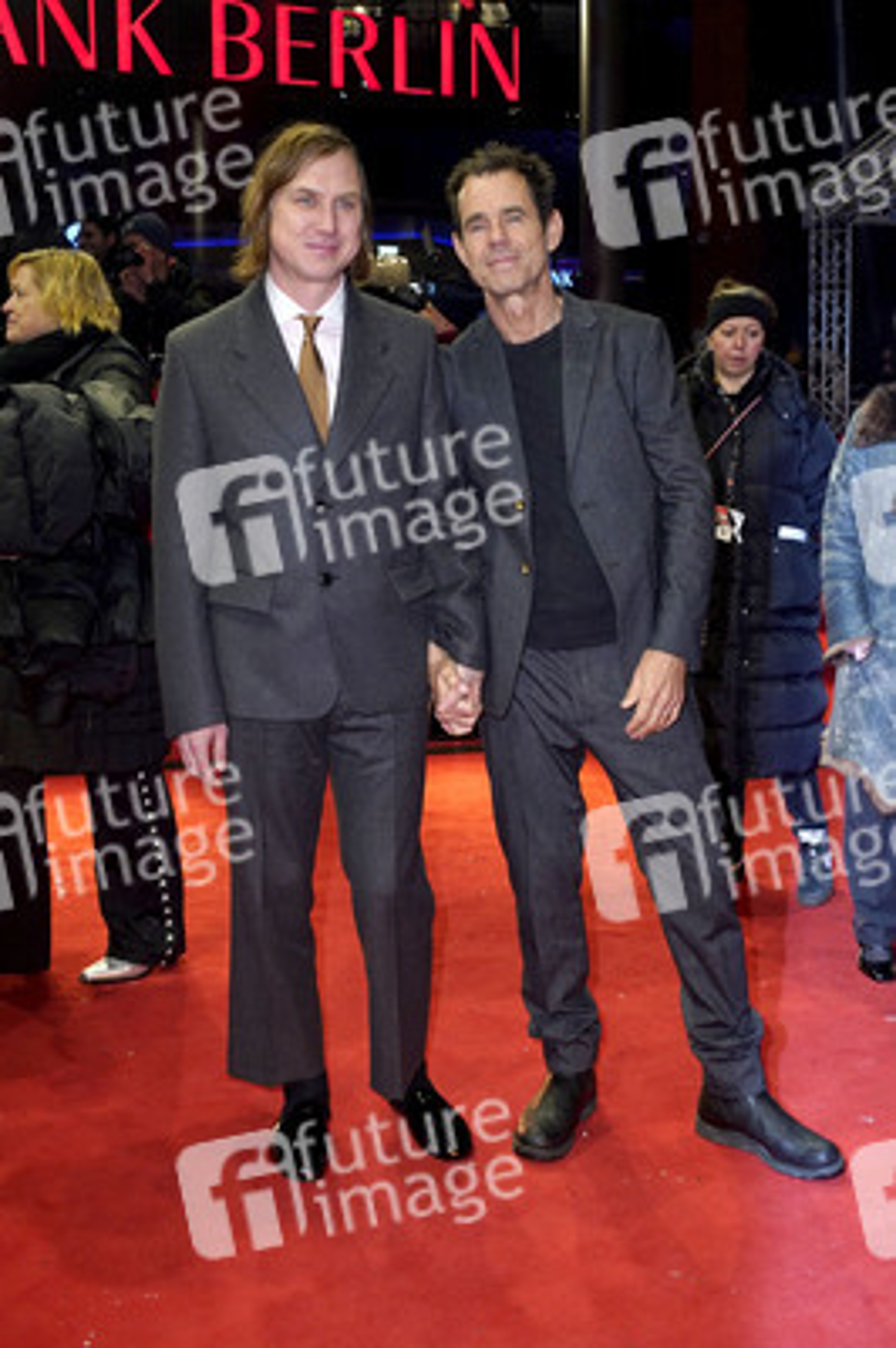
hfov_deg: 37.8
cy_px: 674
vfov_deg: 54.5
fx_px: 1309
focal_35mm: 35
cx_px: 448
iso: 640
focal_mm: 35
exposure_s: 1/160
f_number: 5.6
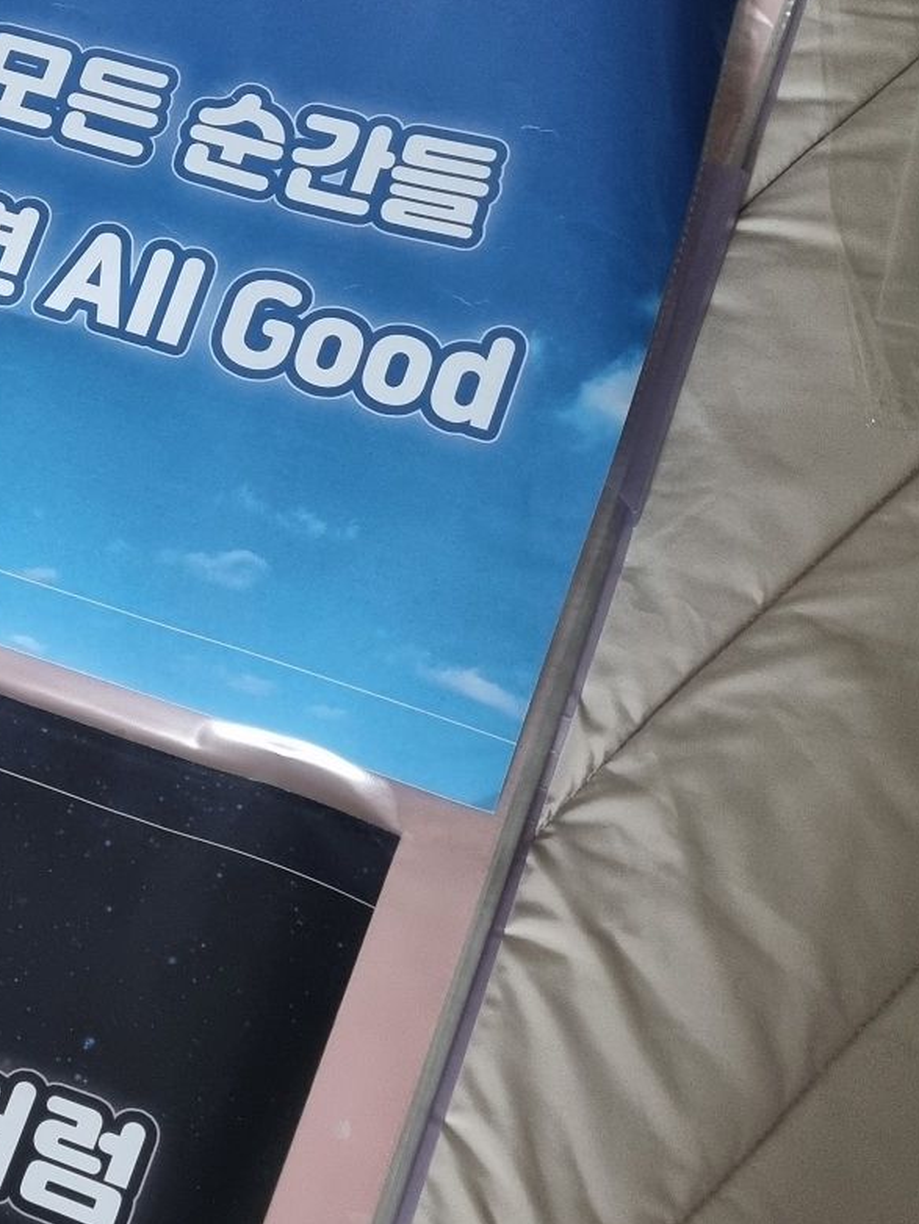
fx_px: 2370
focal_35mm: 67
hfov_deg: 20.7
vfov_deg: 28.9
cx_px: -142
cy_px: 515
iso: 500
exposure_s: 1/40
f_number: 1.8
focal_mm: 5.4
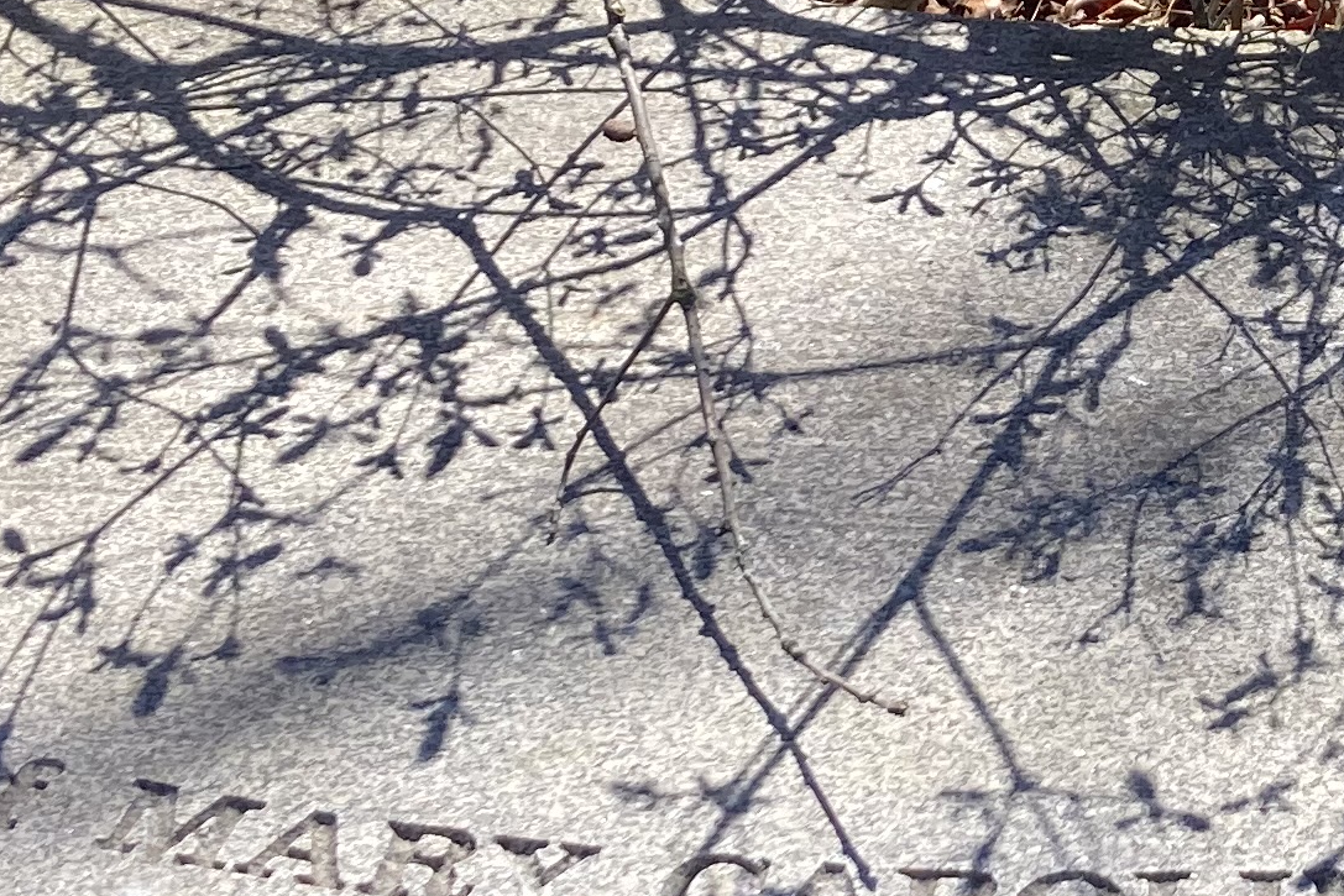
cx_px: 1437
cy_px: 350
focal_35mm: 108
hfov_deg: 18.3
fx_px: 4032
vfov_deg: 12.7
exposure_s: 1/867
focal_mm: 3.99
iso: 20
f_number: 1.8
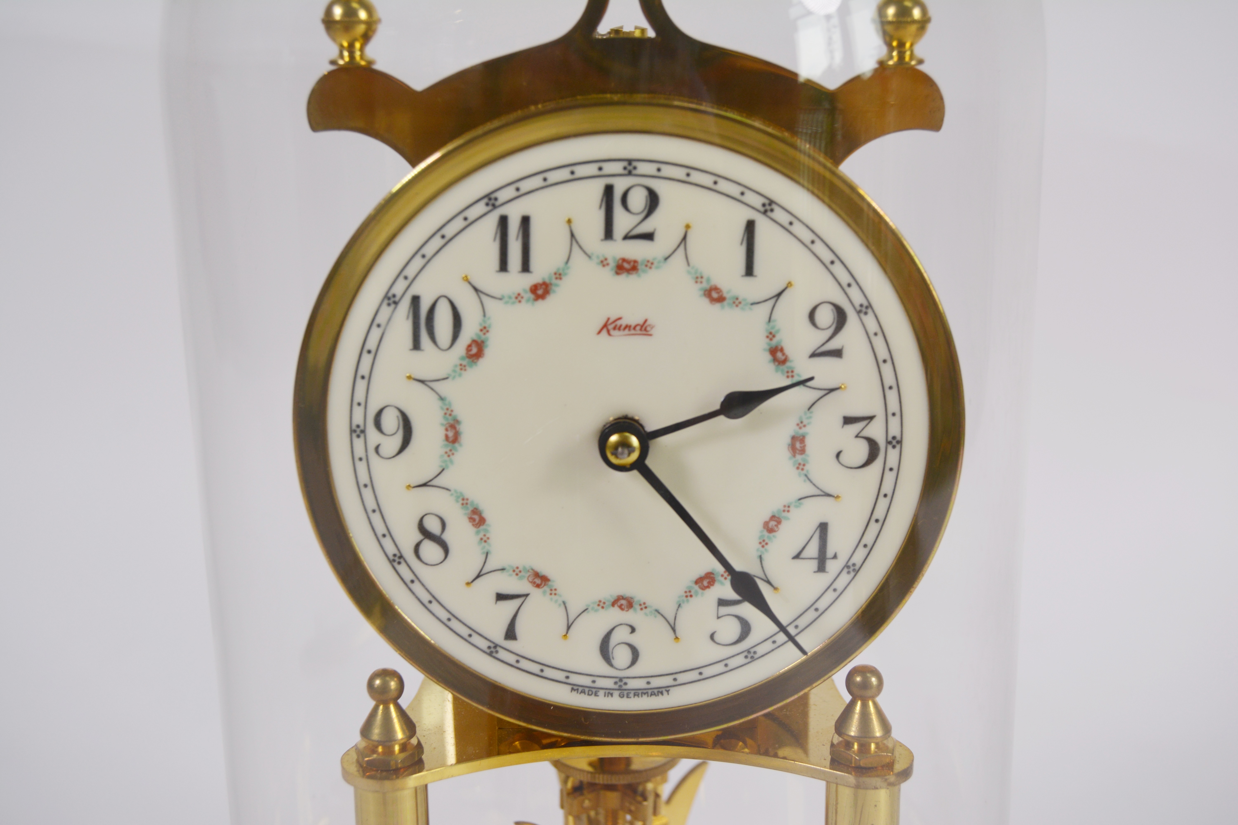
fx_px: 1651
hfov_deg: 41.1
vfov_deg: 28.1
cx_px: 619
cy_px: 412
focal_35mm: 48
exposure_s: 1/160
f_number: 6.3
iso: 200
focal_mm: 32
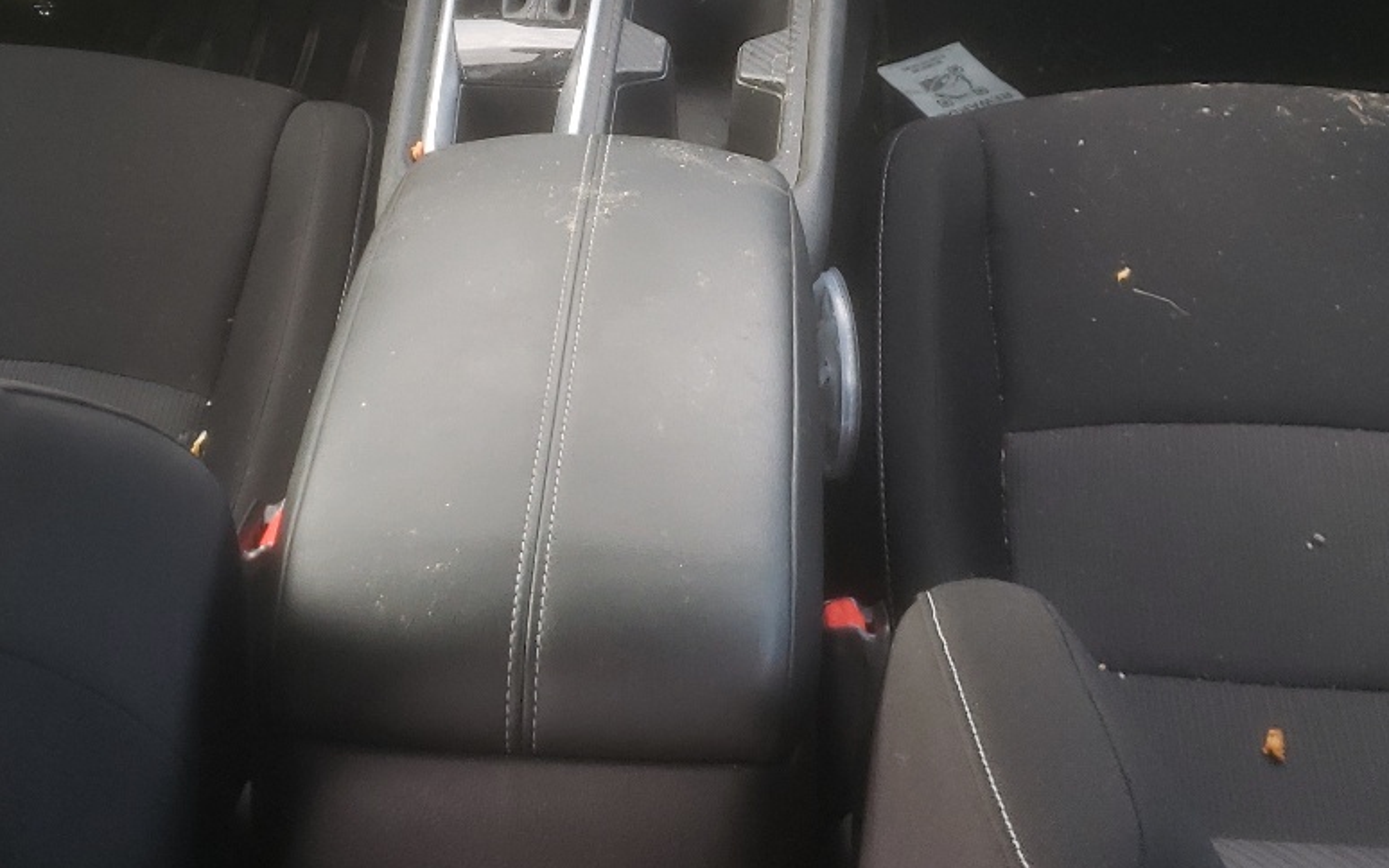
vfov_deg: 21.8
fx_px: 2158
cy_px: -32
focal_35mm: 57
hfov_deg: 35.7
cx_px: 675
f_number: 1.5
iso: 97
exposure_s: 1/120
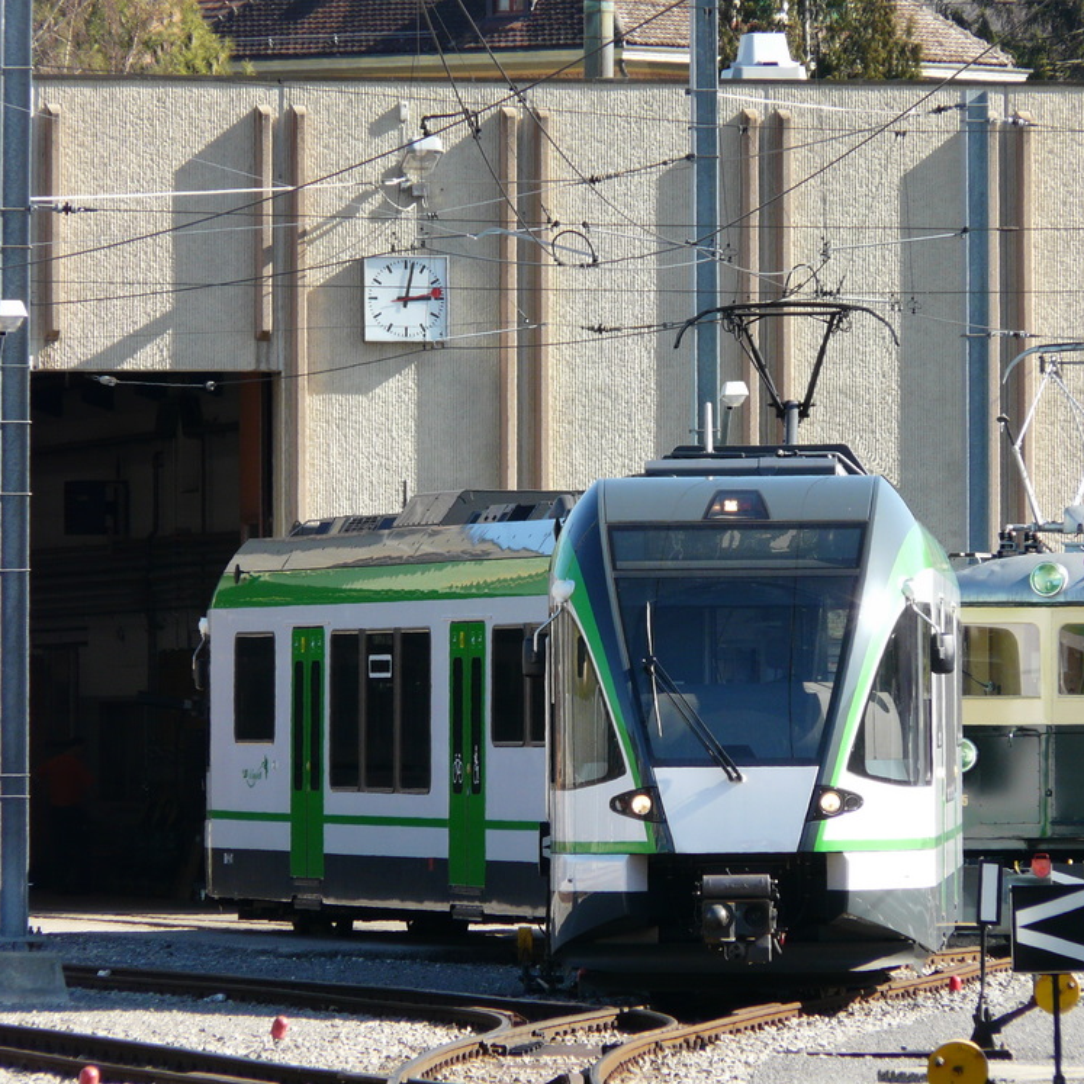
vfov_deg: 3.8
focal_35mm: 457
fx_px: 16191
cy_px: 541
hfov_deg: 3.8
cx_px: 569
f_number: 5
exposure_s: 1/200
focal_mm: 63.3
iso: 100
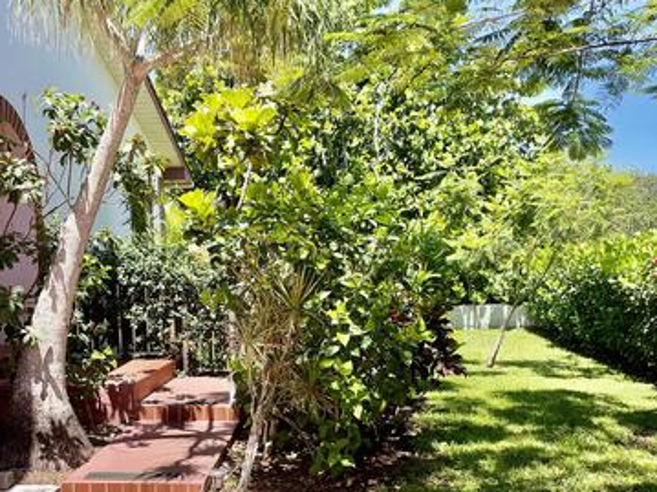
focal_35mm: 29
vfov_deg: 48.2
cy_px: 234
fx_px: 550
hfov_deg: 61.6
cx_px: 346
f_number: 1.6
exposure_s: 1/1490
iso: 32
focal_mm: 4.2
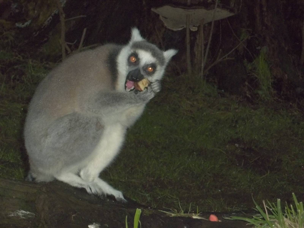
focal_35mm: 117
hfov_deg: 16.8
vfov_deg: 12.7
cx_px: 152
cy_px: 114
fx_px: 1028
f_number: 5.1
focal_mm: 21
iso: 400
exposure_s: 1/60
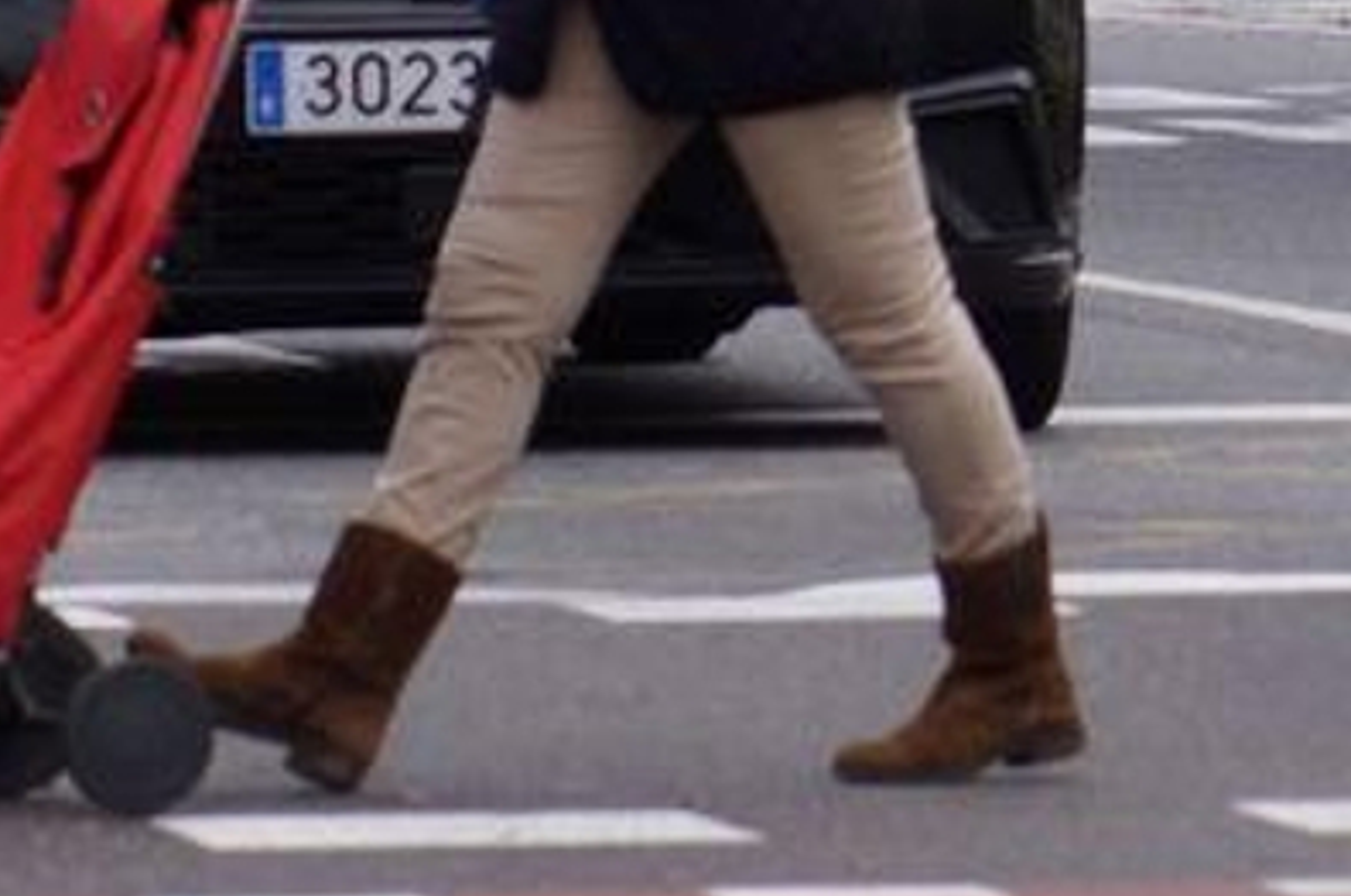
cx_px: 1652
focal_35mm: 821
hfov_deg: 2.5
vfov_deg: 1.7
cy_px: -106
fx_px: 30761
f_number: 5.6
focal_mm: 135
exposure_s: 1/250
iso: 125
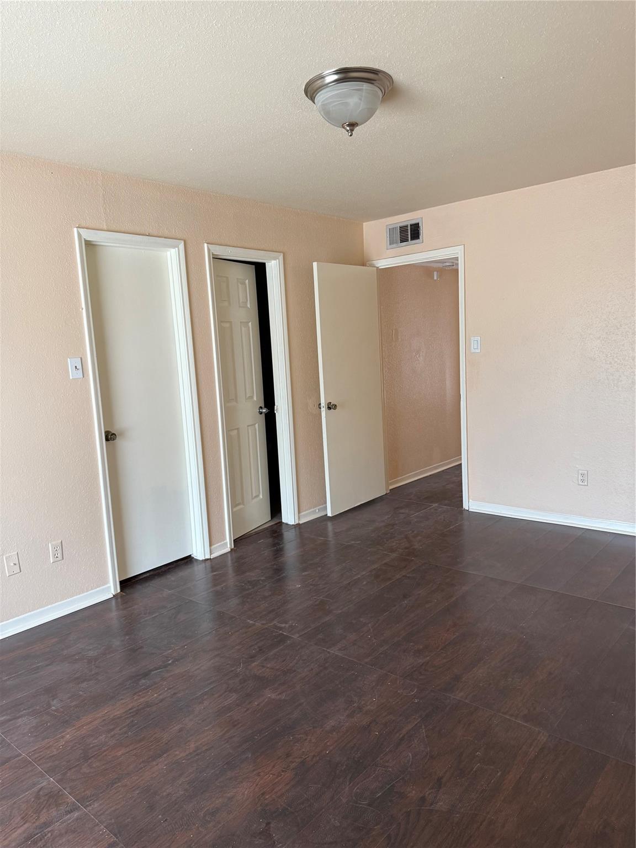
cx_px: 318
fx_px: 588
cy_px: 424
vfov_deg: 71.6
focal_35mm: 24
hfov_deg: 56.8
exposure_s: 1/63
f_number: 1.78
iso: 200
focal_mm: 6.76
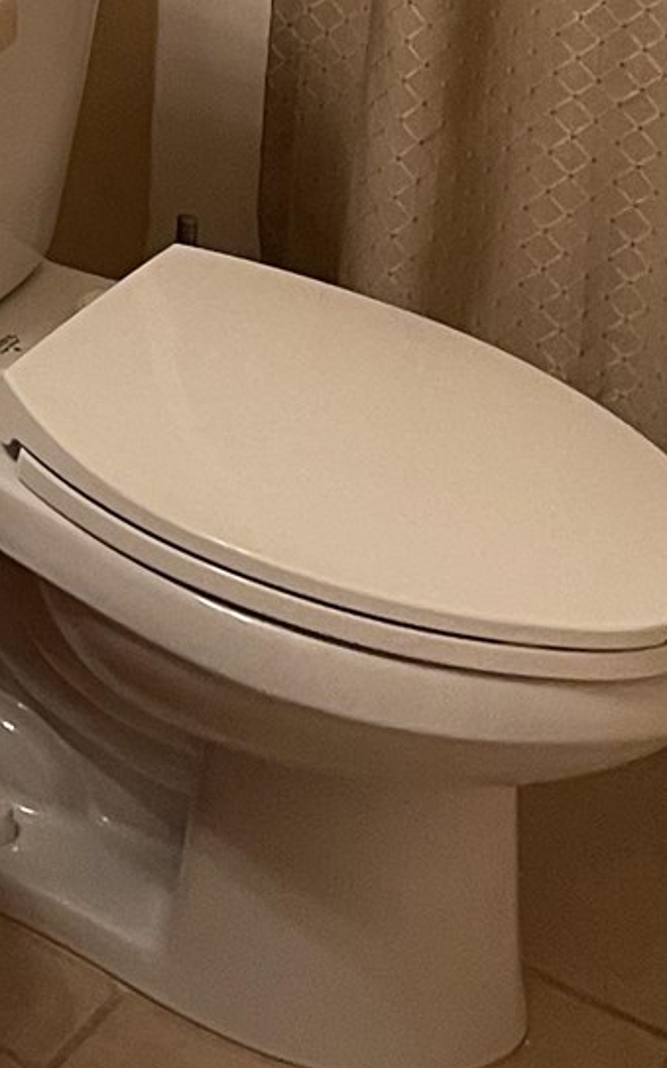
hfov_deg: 10.3
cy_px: -667
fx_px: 3406
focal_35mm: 117
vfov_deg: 15.9
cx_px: -698
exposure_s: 1/60
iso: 125
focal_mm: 5.1
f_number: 1.6
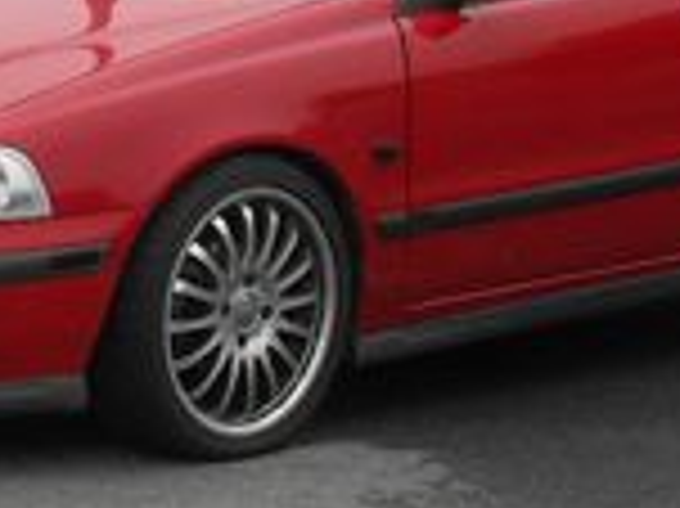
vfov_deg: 8.2
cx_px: -261
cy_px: -157
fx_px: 3494
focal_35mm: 178
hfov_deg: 10.8
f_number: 3.6
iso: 100
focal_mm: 7.5
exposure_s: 1/250
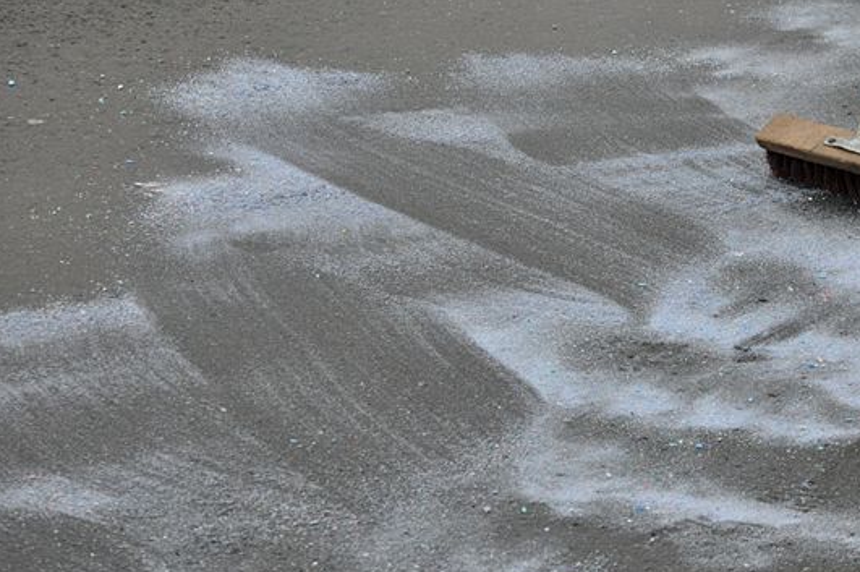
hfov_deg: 13.7
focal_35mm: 149
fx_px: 3556
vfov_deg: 9.2
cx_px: 658
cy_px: 245
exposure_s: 1/250
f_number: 8
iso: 800
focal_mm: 62
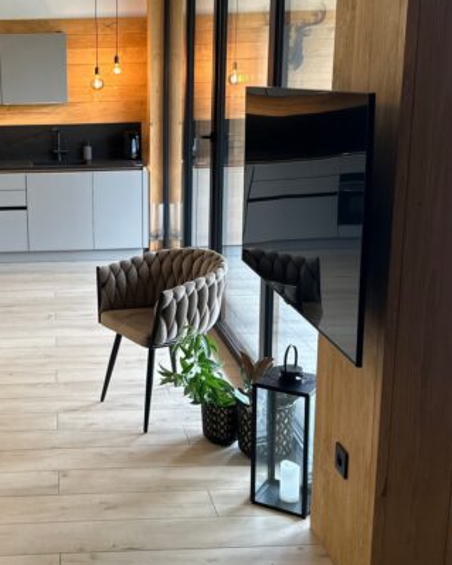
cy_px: 255
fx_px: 786
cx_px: 75
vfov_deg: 39.5
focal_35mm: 47
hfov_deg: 31.1
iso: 100
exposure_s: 1/100
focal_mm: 6.9
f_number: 1.8
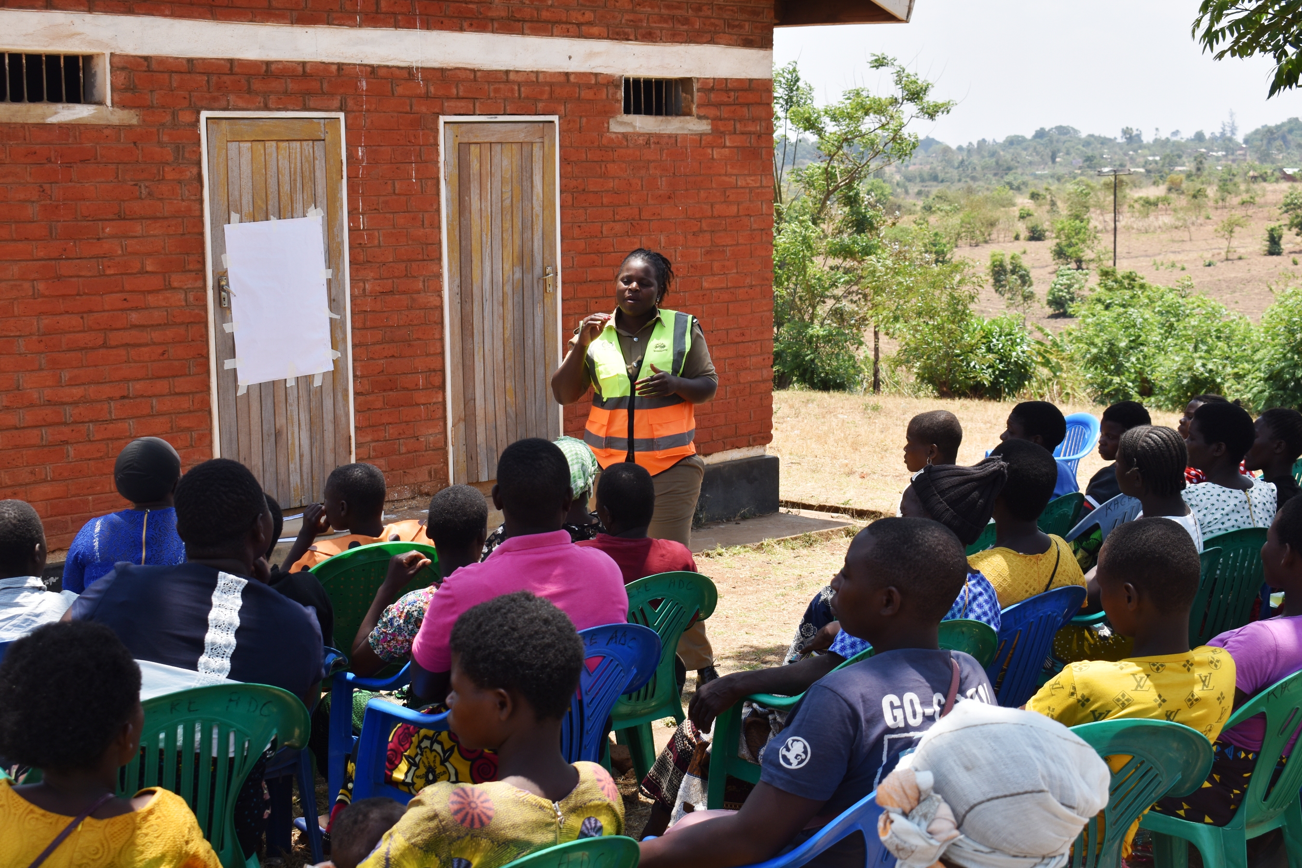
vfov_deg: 25.1
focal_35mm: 54
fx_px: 1953
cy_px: 434
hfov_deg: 36.9
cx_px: 651
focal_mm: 36
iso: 125
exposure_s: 1/250
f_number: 8
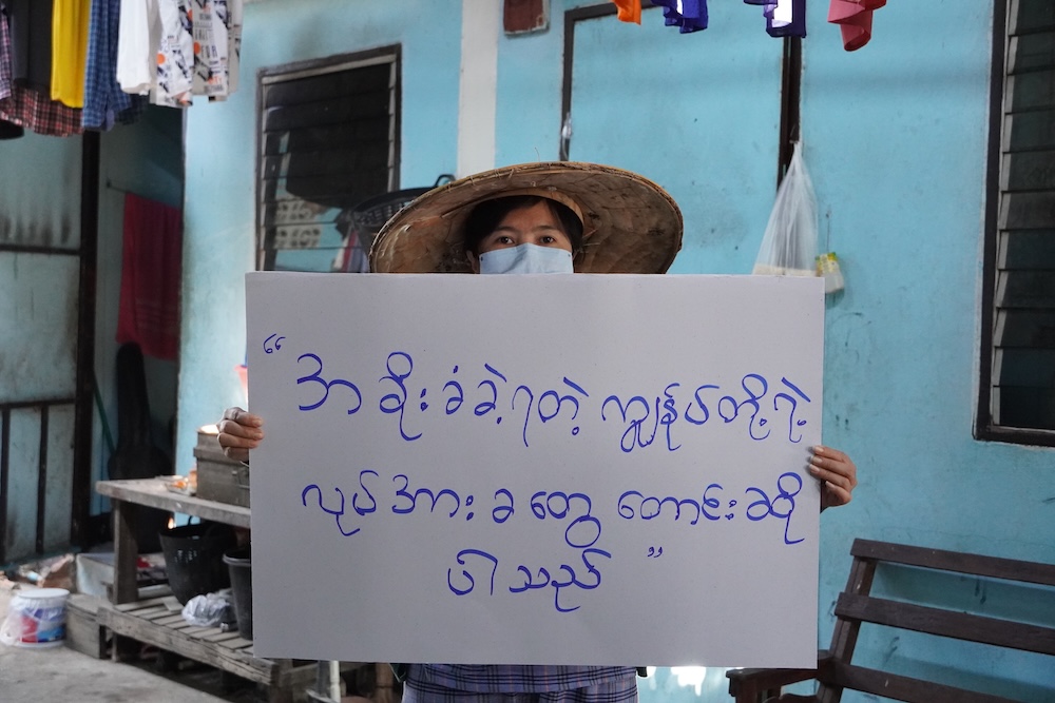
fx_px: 1451
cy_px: 352
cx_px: 528
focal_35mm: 50
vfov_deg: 27.3
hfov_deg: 40.0
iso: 4000
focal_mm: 33
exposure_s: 1/160
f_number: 4.5
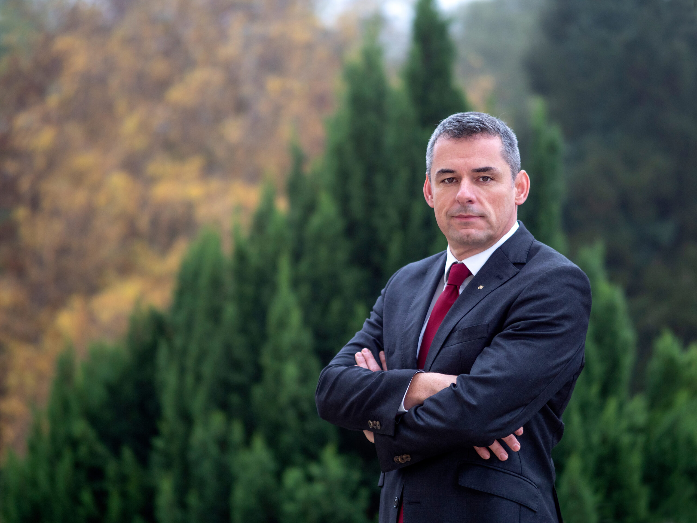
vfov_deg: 16.4
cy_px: 262
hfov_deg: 21.8
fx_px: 1812
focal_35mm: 90
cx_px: 348
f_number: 1.2
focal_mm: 45
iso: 250
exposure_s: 1/800
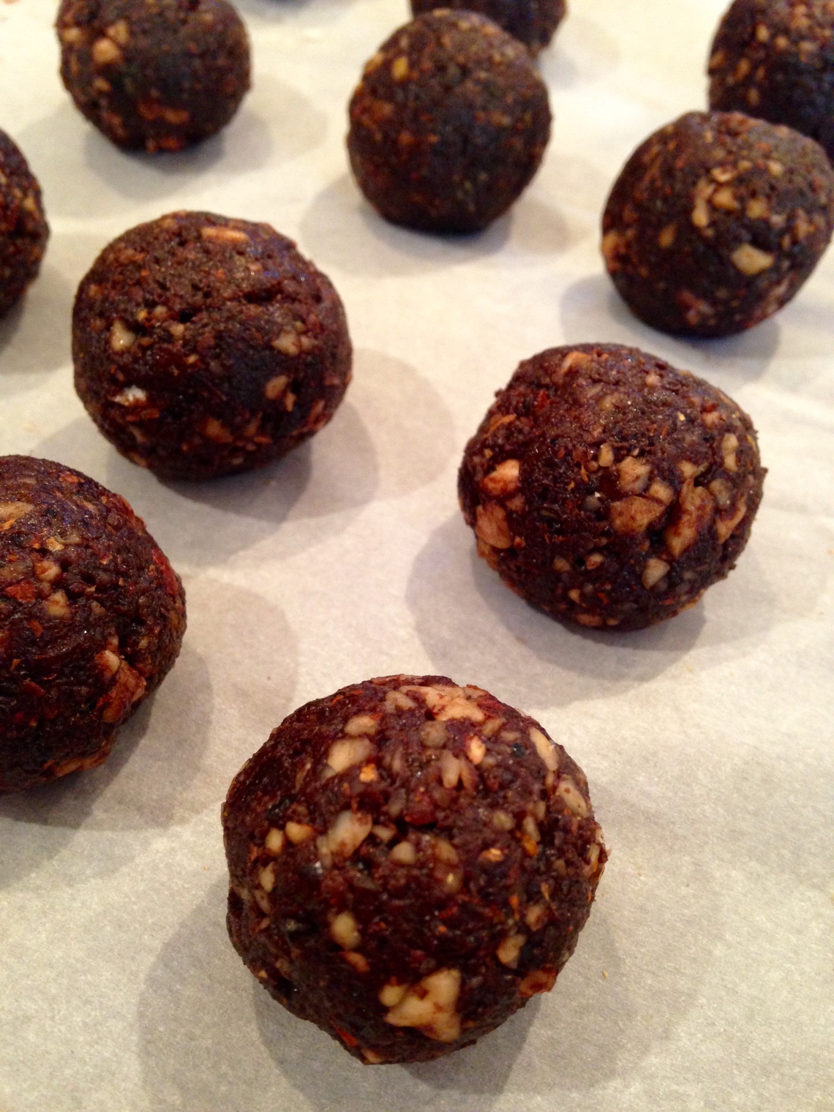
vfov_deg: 55.4
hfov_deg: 42.9
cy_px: 556
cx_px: 417
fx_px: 1060
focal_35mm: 33
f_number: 2.4
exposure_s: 1/20
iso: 250
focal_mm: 4.12
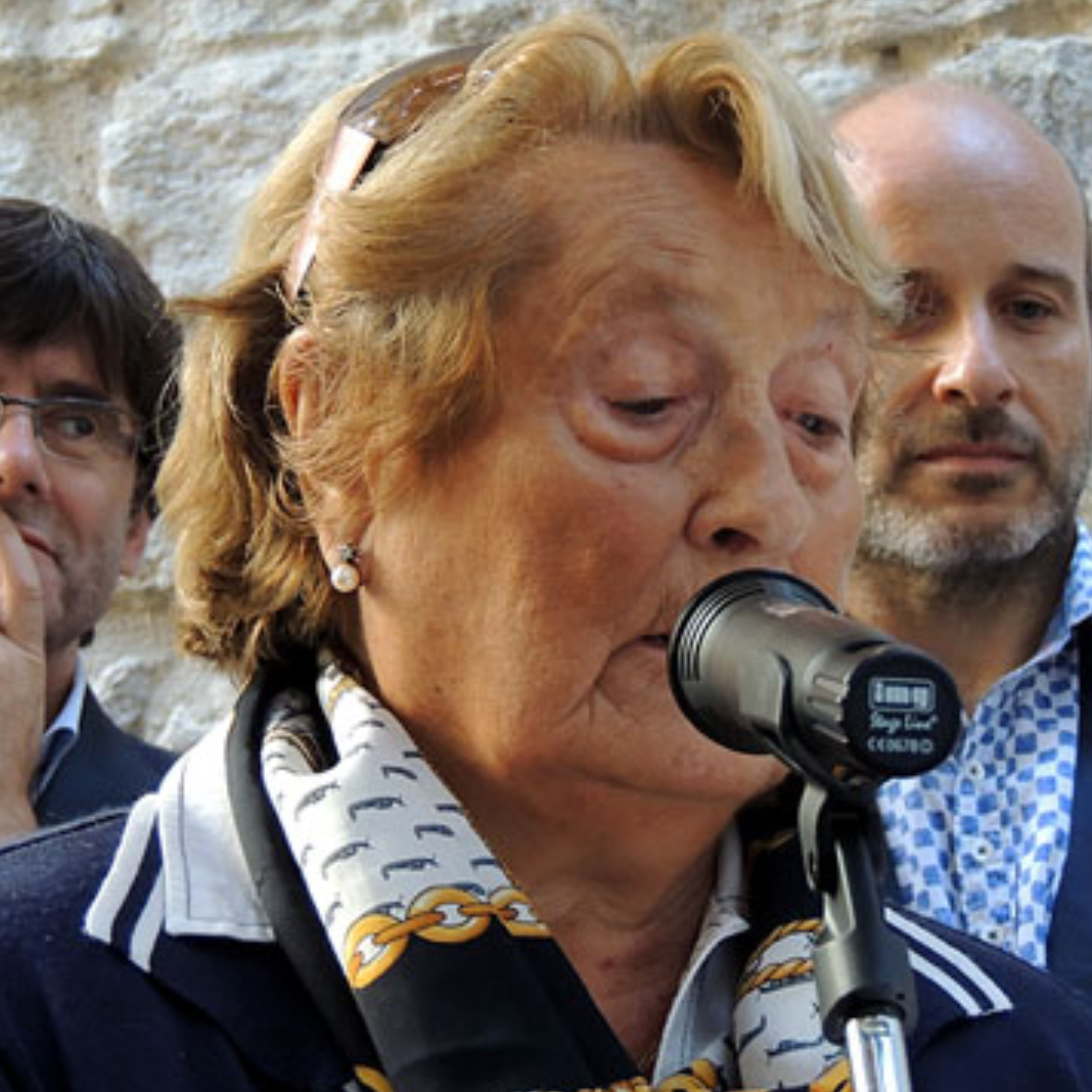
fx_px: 4247
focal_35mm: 119
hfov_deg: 14.6
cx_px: 439
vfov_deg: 14.7
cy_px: 548
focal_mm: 17.8
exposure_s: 1/25
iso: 500
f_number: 4.1
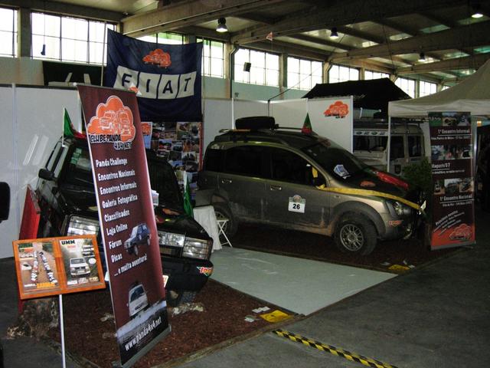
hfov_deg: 51.4
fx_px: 510
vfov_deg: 39.7
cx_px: 245
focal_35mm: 36
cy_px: 184
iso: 200
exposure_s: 1/181
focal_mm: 7.5
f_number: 2.7
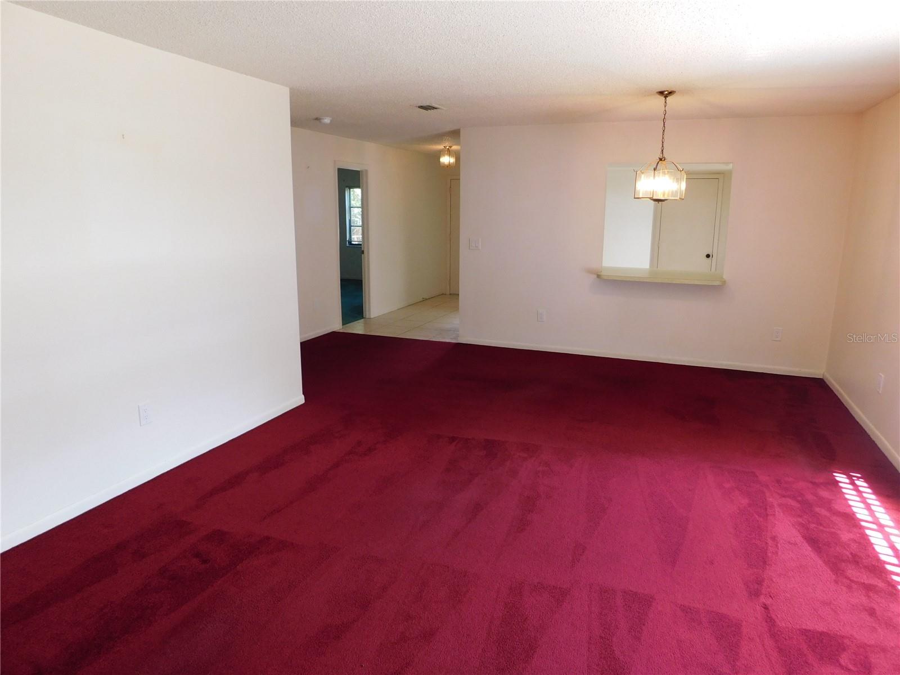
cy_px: 338
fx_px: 598
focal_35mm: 23
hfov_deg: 73.9
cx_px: 450
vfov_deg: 58.9
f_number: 3
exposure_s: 1/30
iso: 180
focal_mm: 4
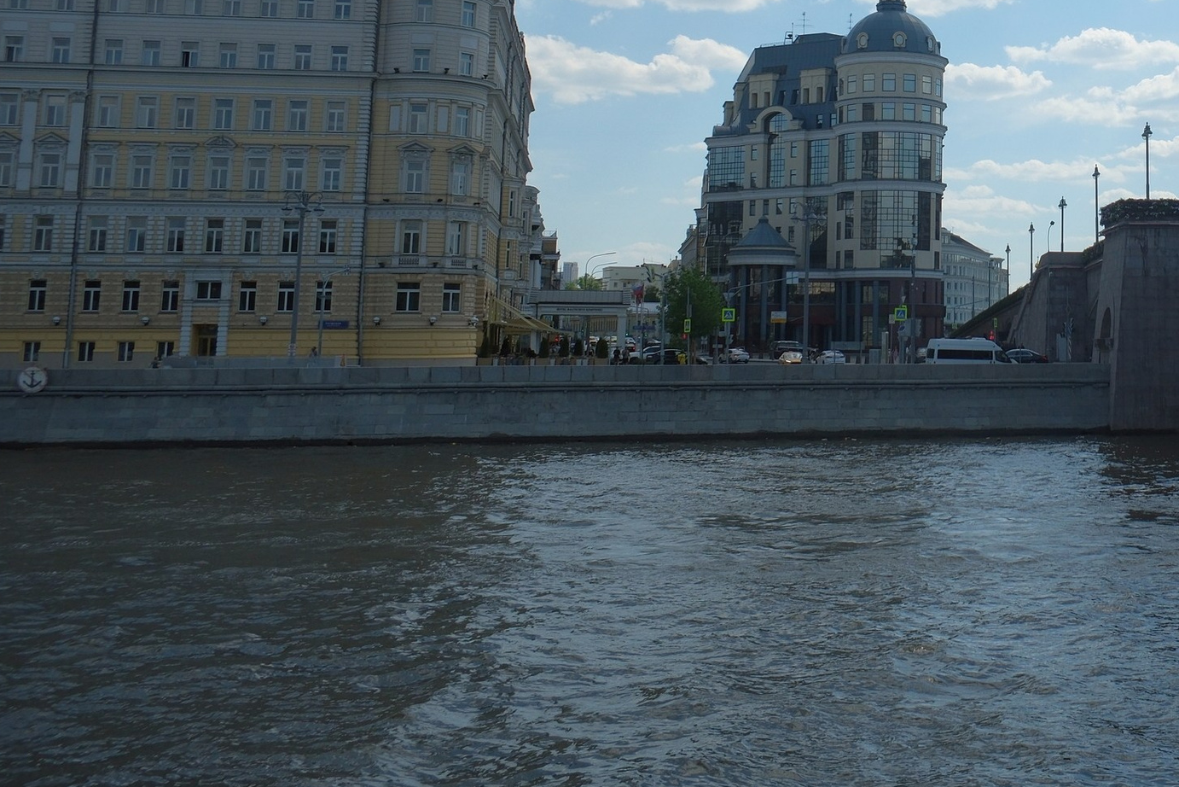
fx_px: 1638
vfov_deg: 26.0
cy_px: 60
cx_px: 1067
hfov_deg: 37.0
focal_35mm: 50
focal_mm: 18
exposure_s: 1/1500
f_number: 7.1
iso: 320
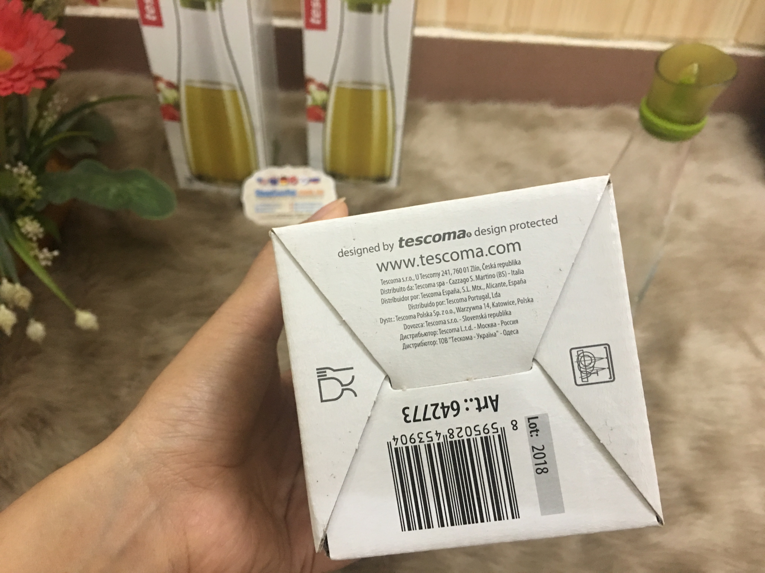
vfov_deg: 48.2
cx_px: 382
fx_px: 641
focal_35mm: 29
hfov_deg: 61.7
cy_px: 286
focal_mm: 4.15
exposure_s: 1/8
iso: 100
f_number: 2.2
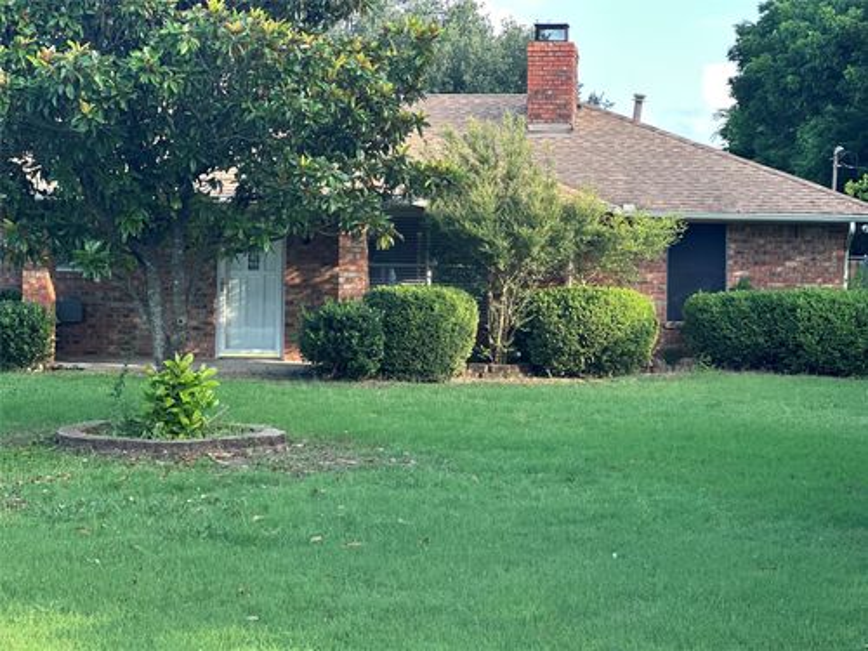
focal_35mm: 77
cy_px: 326
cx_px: 434
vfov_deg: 19.1
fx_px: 1931
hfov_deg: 25.3
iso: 64
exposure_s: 1/121
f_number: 2.8
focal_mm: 9
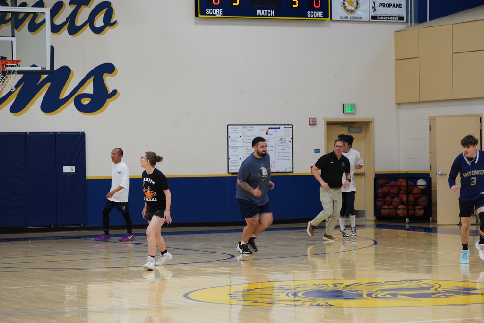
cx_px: 242
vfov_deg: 11.1
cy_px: 162
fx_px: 1654
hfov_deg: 16.7
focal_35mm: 123
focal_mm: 123
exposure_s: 1/160
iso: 1250
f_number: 4
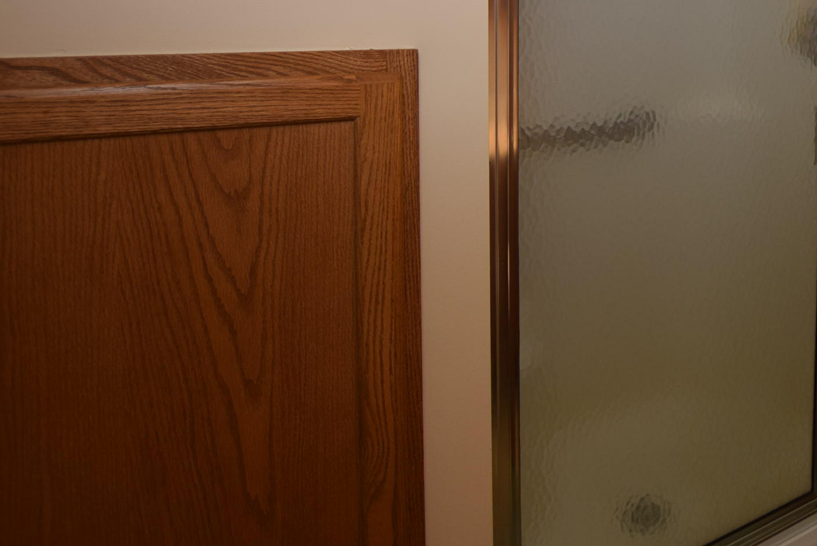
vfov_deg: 38.1
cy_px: 42
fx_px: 727
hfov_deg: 51.2
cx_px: 749
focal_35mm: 32
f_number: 3.5
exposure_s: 1/60
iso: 400
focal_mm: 10
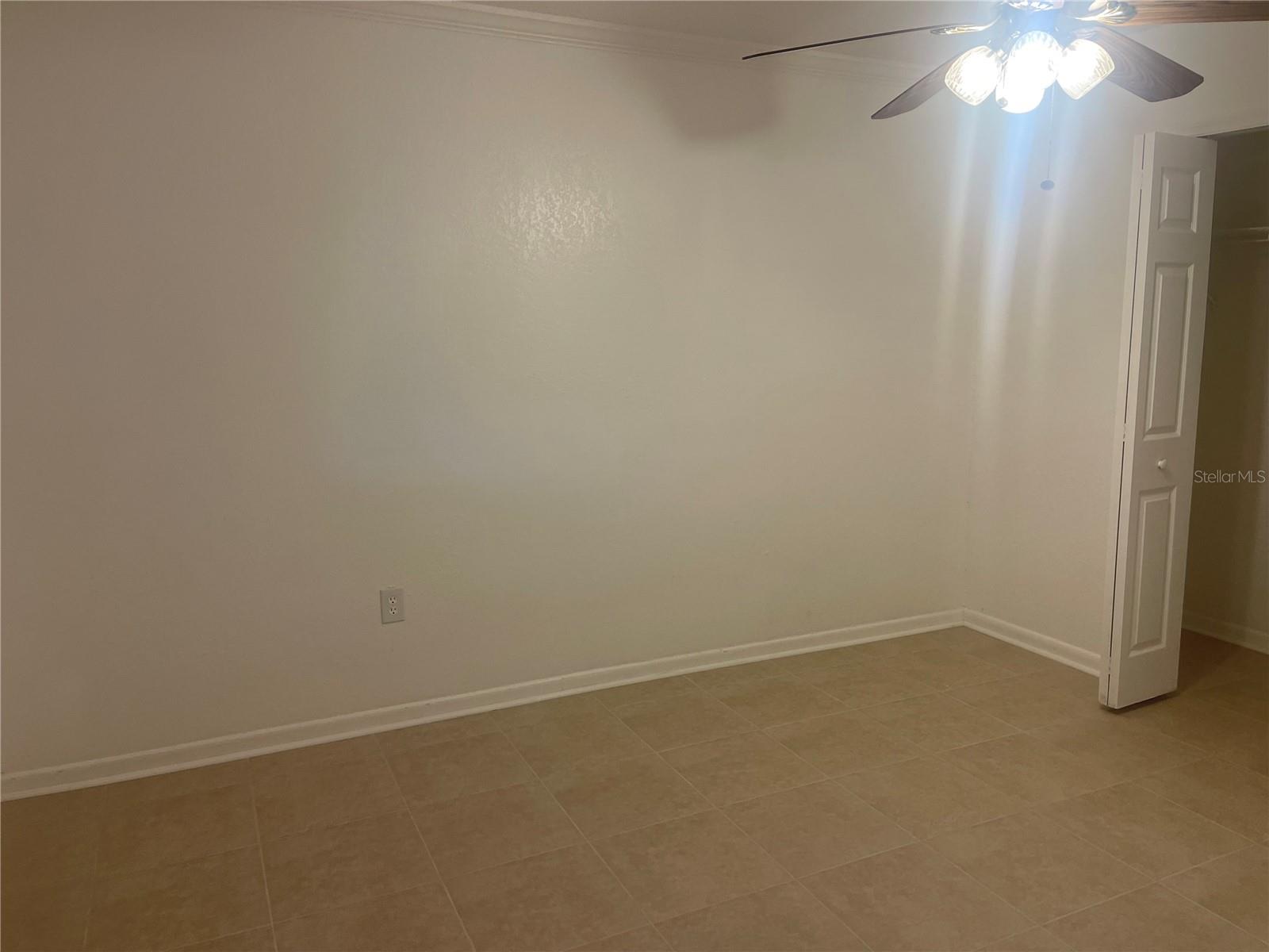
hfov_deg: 69.4
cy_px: 476
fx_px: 916
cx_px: 634
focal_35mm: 25
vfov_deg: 54.9
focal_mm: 5.1
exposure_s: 1/120
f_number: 1.6
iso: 125
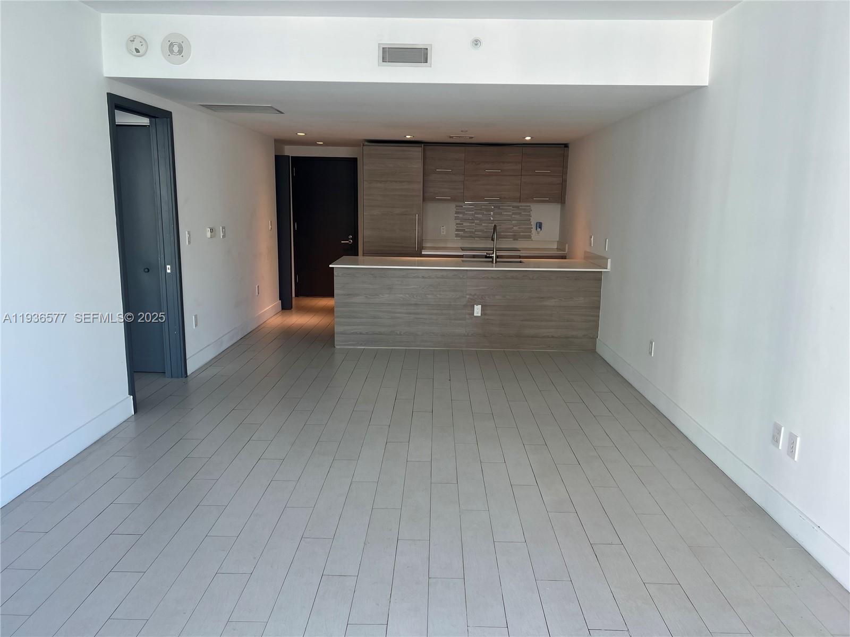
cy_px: 318
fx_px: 638
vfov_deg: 53.1
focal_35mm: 26
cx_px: 425
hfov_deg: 67.3
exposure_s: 1/123
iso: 32
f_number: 1.5
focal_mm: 5.7
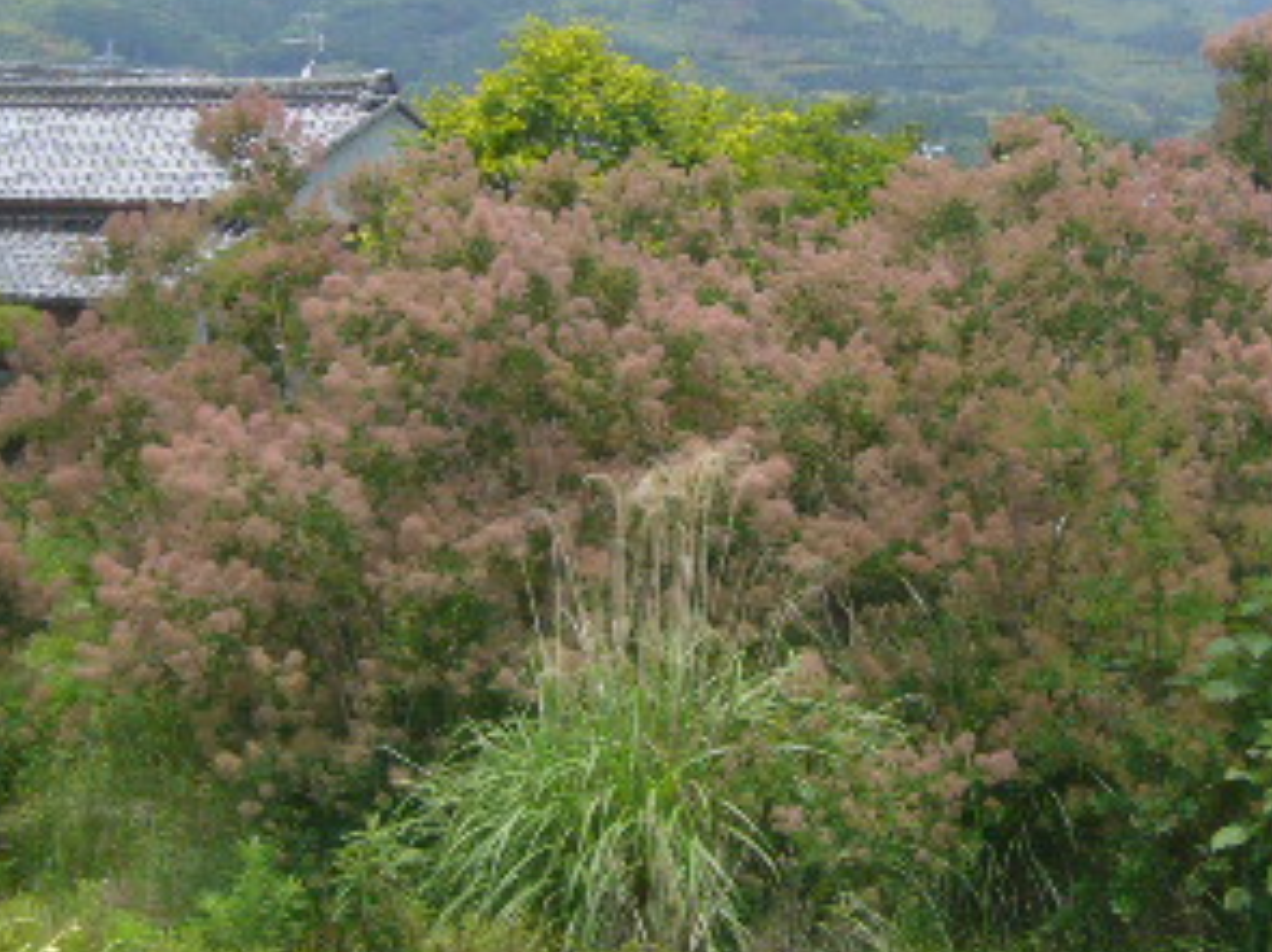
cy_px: 310
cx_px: 940
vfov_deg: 19.3
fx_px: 2792
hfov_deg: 25.4
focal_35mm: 76
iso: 80
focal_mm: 5.8
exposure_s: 1/250
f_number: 5.6
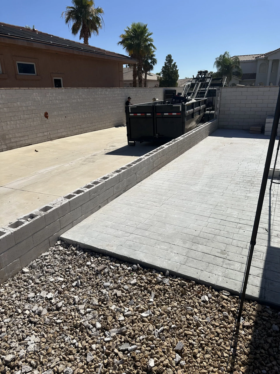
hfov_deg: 56.8
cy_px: 187
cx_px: 140
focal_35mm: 24
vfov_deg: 71.6
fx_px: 259
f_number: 1.78
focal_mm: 6.86
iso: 80
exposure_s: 1/9709
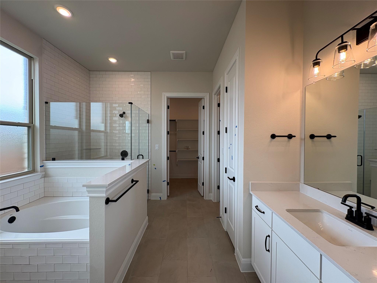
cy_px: 142
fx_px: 152
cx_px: 188
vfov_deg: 85.7
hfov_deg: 102.1
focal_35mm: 14
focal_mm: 2.22
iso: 40
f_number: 2.2
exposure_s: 1/120
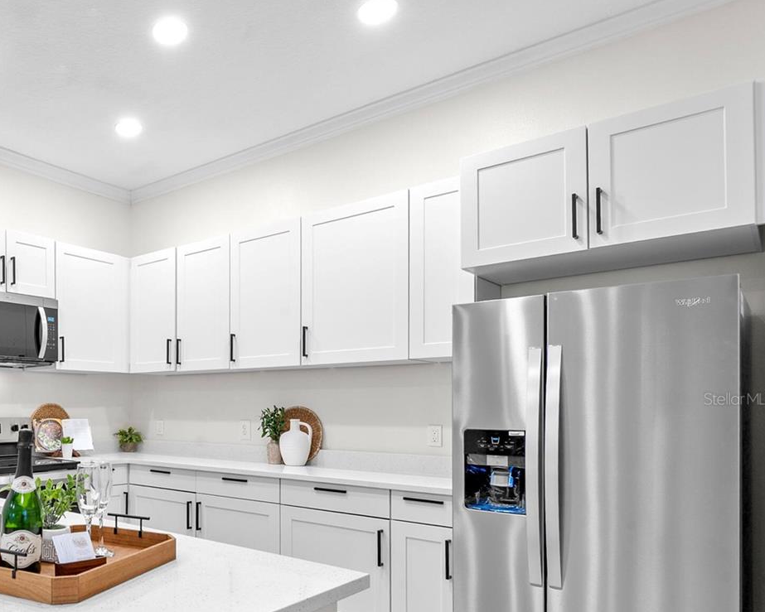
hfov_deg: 58.8
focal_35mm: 26
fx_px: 589
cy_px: 398
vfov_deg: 54.1
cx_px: 114
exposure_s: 1/3
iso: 100
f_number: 10
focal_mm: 16
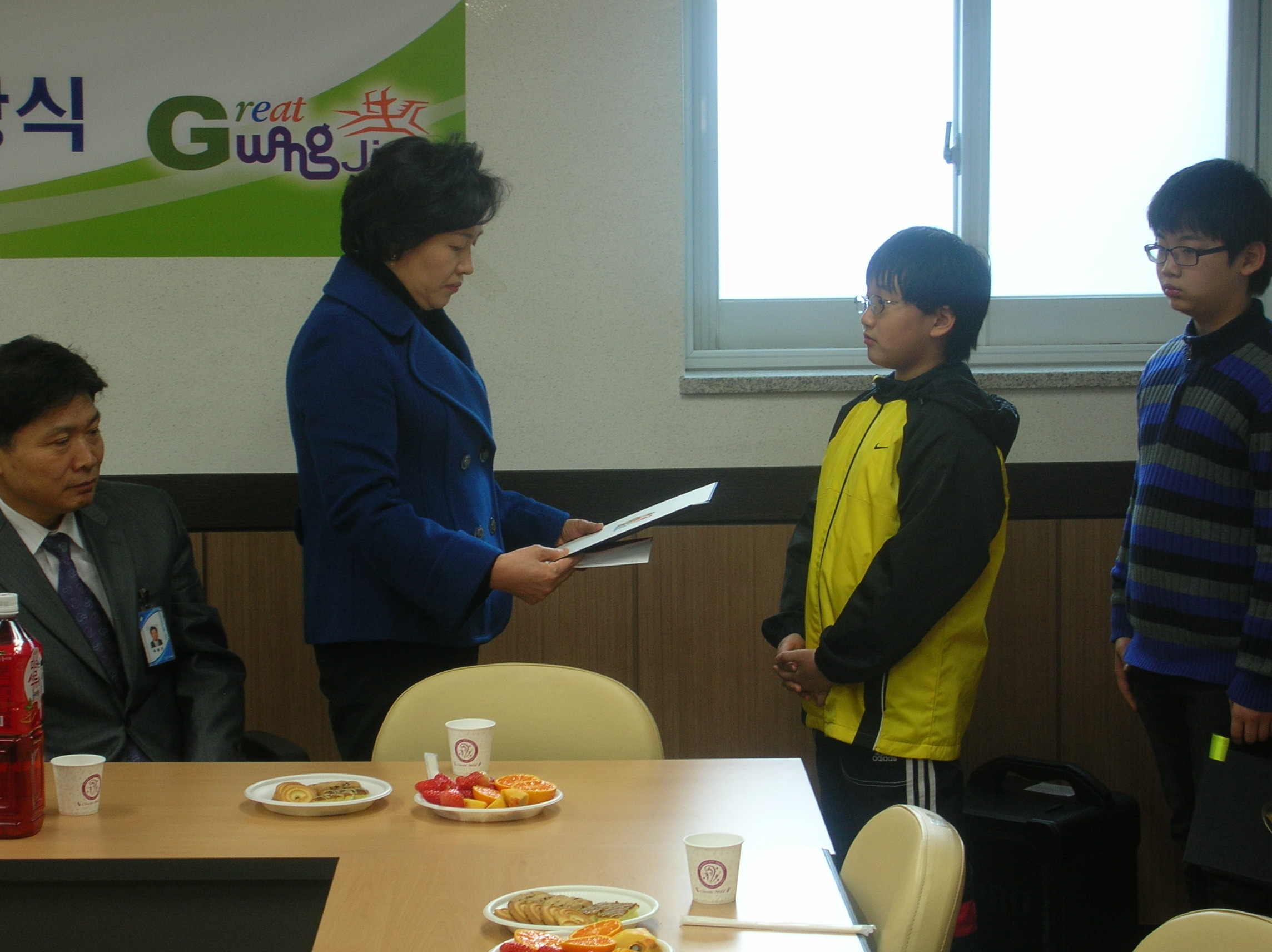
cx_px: 636
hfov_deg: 23.9
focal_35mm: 82
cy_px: 476
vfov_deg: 18.0
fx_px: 3011
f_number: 4.2
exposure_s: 1/15.7
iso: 50
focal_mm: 13.7
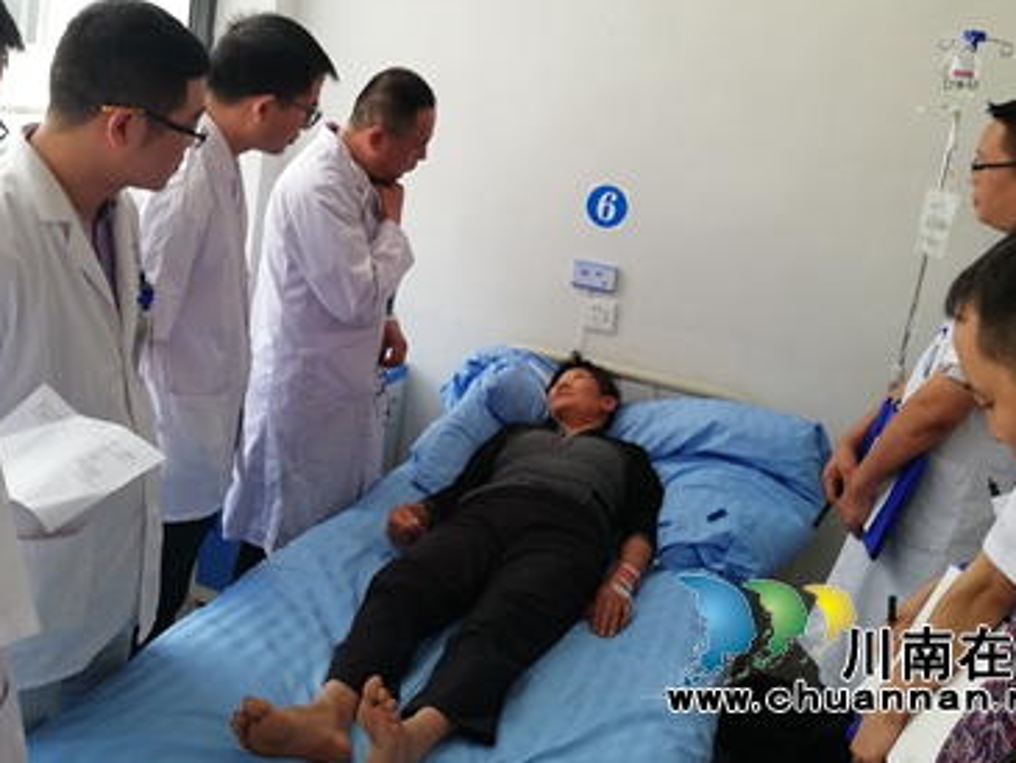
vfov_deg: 38.2
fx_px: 1086
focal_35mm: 37
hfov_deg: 50.1
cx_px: 490
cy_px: 246
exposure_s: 1/60
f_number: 2.2
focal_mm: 3.81
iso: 100
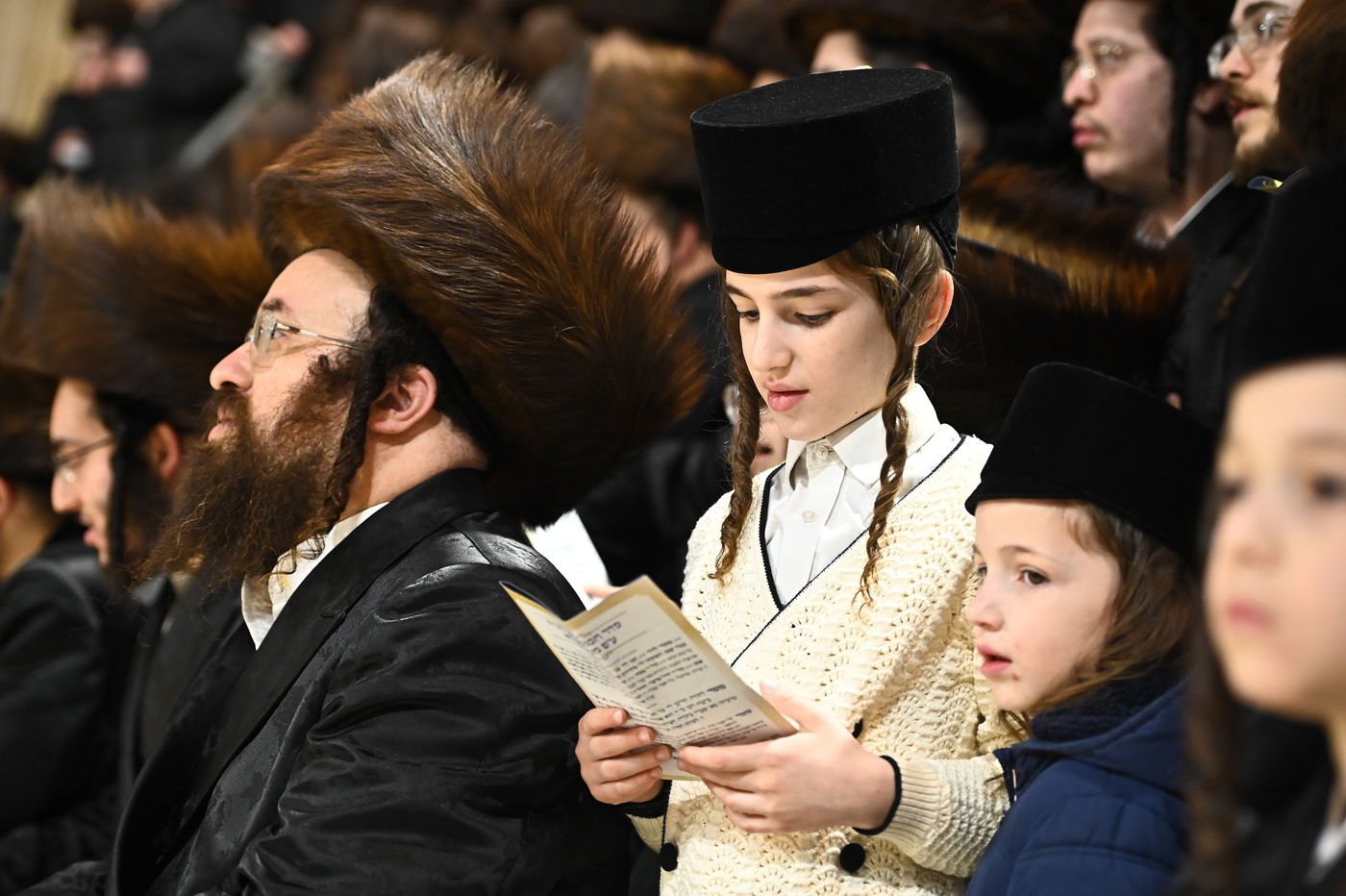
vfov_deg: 15.9
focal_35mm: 86
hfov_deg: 23.7
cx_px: 673
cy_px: 448
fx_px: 3214
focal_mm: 86
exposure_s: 1/200
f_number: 3.5
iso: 3200
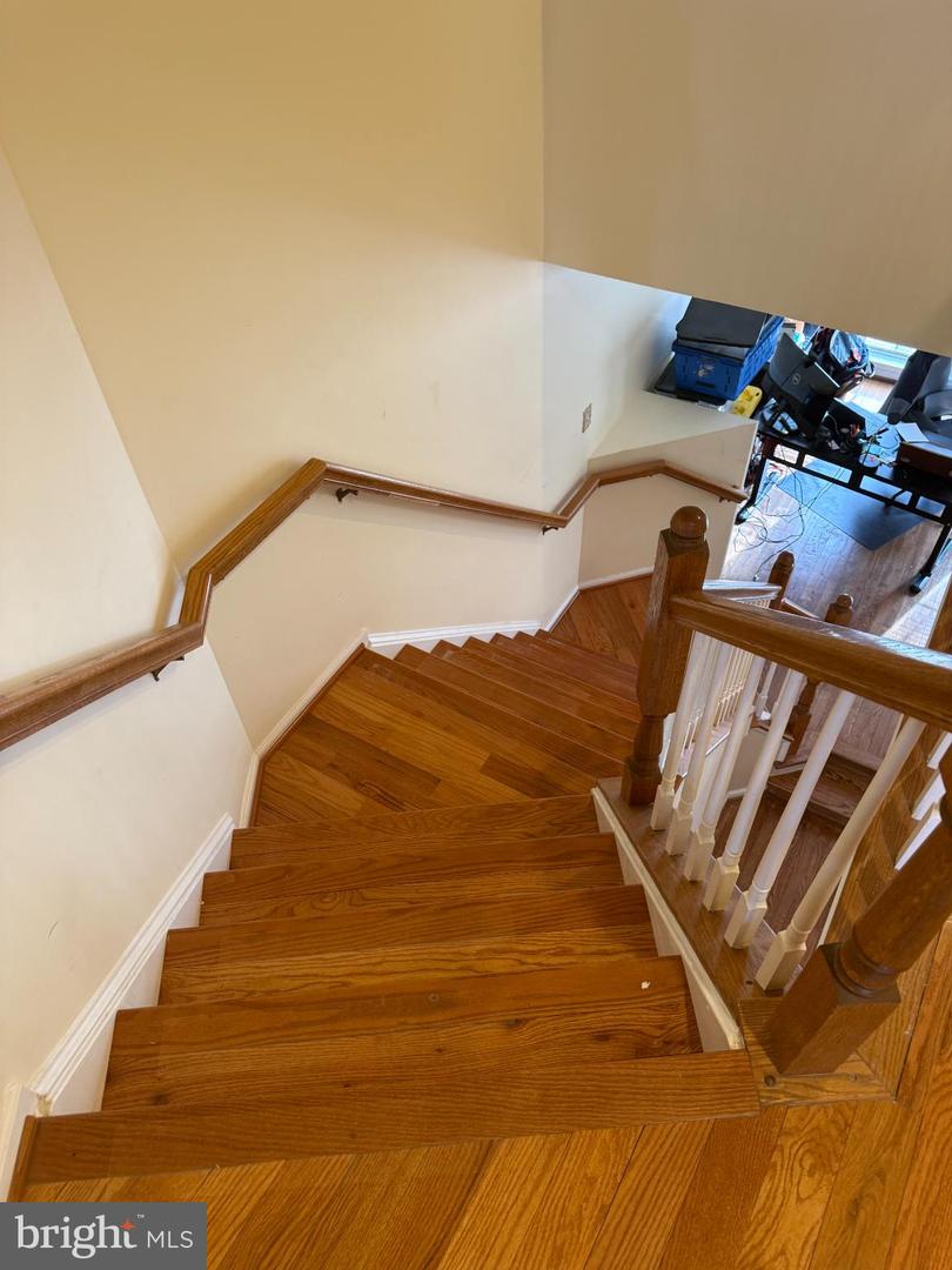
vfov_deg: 71.6
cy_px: 635
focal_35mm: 24
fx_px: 880
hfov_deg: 56.8
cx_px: 476
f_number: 1.78
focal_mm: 6.76
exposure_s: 1/60
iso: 200
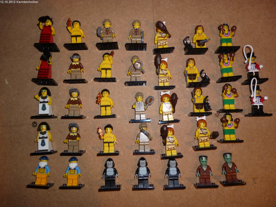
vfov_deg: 49.7
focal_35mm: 28
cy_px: 104
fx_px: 223
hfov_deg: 63.4
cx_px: 138
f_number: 3.1
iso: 125
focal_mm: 5
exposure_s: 1/60
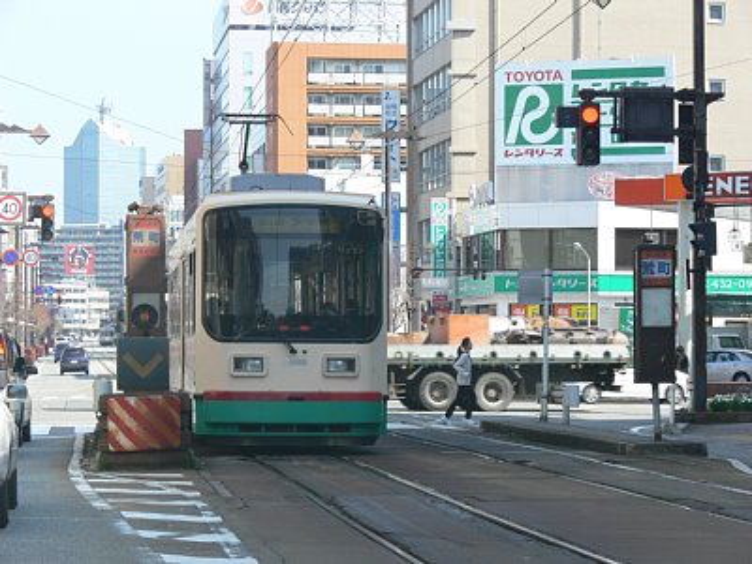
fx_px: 2607
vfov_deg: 12.3
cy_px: 282
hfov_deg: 16.4
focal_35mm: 120
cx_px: 376
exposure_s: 1/100
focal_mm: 25.4
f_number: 5.6
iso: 80
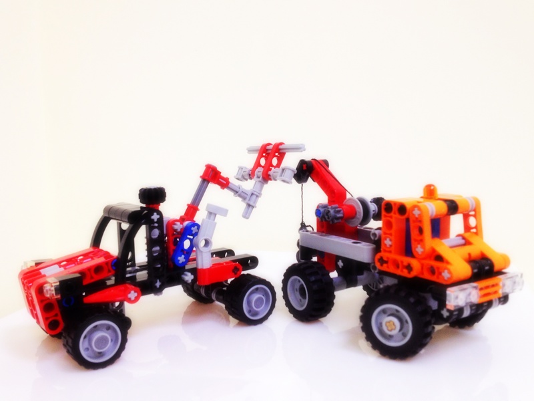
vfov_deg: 40.7
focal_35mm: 35
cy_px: 200
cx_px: 267
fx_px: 540
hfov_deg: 52.6
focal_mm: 4.28
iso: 80
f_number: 2.4
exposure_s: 1/20
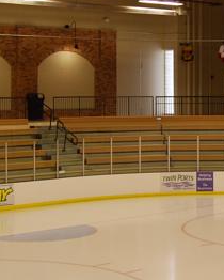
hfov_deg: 15.4
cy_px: 100
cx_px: 204
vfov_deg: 19.3
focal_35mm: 99
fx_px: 819
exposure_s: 1/60
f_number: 4
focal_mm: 18
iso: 200
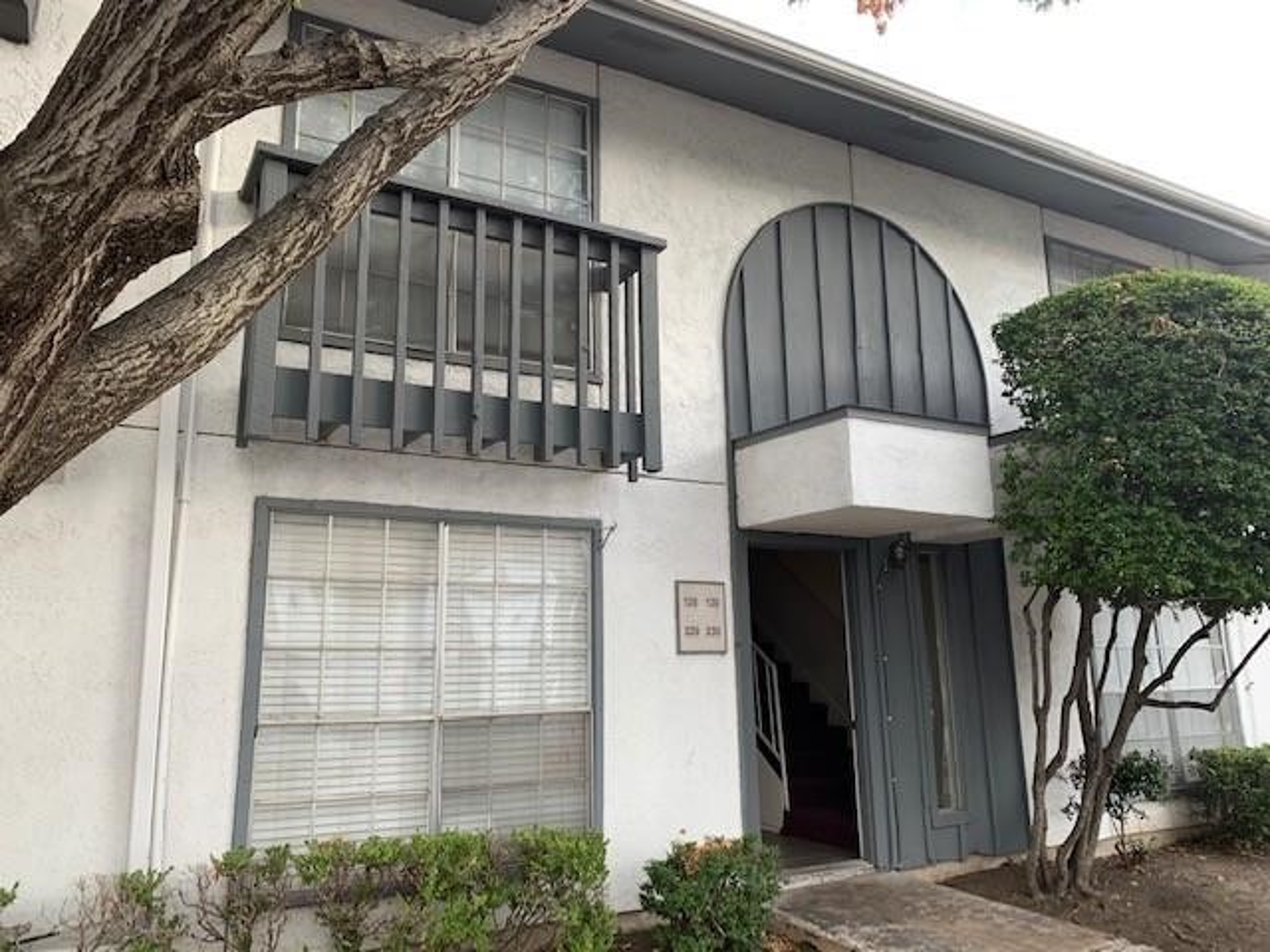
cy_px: 476
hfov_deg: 67.3
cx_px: 635
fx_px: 954
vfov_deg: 53.1
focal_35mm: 26
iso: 40
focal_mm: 4.25
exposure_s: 1/122
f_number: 1.8
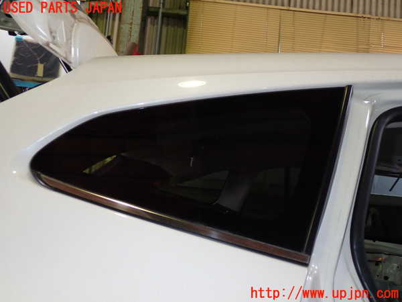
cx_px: 201
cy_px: 151
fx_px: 418
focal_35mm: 36
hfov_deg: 51.4
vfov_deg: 39.7
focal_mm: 6.37
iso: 200
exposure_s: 1/40
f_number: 2.5
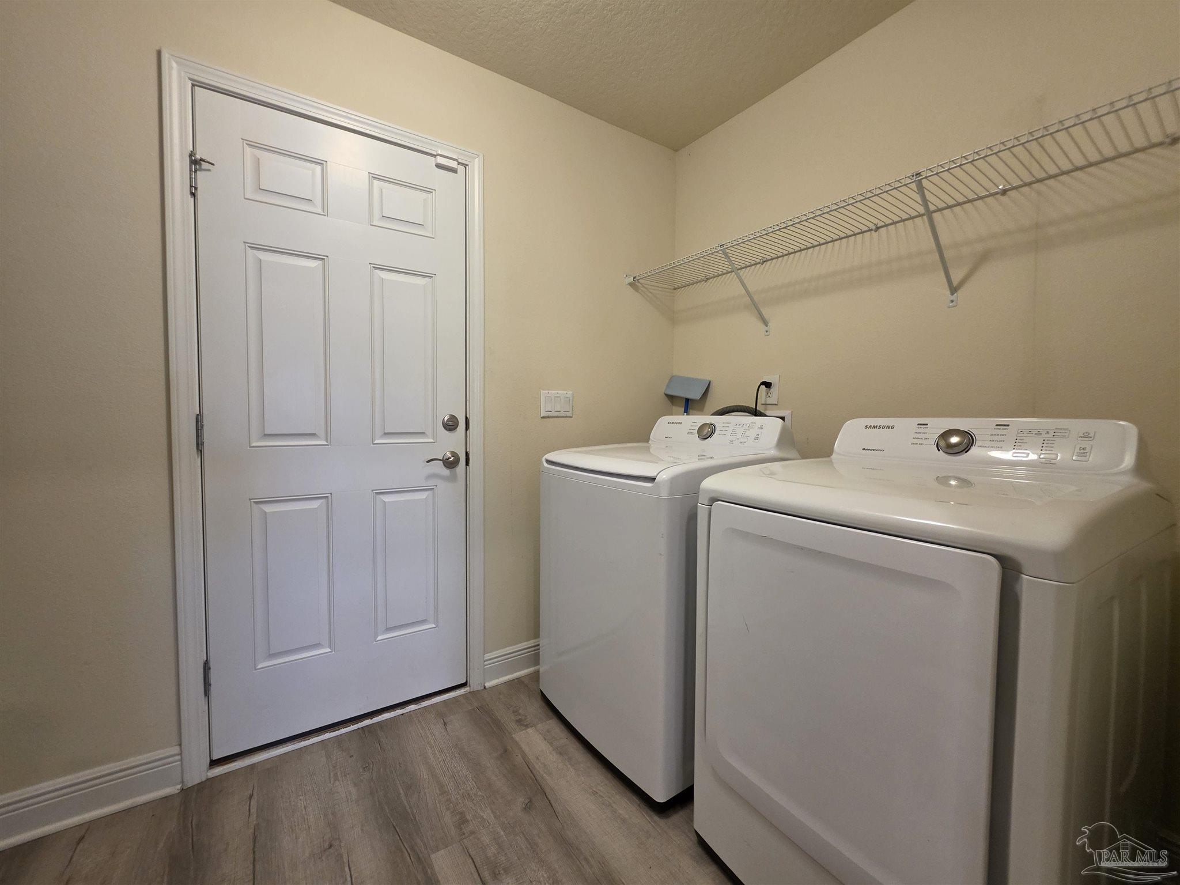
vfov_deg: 89.9
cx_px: 590
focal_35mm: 13
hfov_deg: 106.2
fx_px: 443
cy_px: 442
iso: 250
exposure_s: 1/120
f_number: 1.9
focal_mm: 2.2
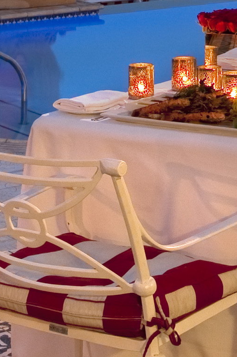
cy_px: -291
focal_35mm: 173
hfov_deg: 7.9
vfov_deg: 11.1
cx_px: 178
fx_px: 1712
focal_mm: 31
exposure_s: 1/15
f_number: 8
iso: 200
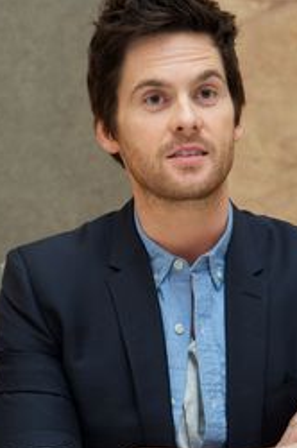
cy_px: 211
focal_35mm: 179
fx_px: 2221
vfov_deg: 11.5
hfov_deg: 7.6
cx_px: 184
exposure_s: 1/100
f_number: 5.6
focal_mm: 112
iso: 2000
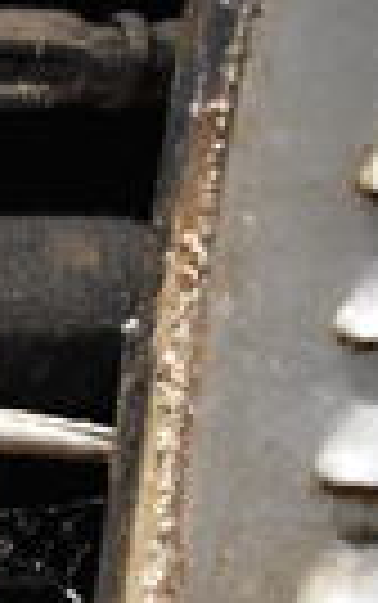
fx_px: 2056
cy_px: 414
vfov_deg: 16.6
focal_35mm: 125
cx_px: -918
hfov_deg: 8.2
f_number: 3.5
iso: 3200
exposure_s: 1/30
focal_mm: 18
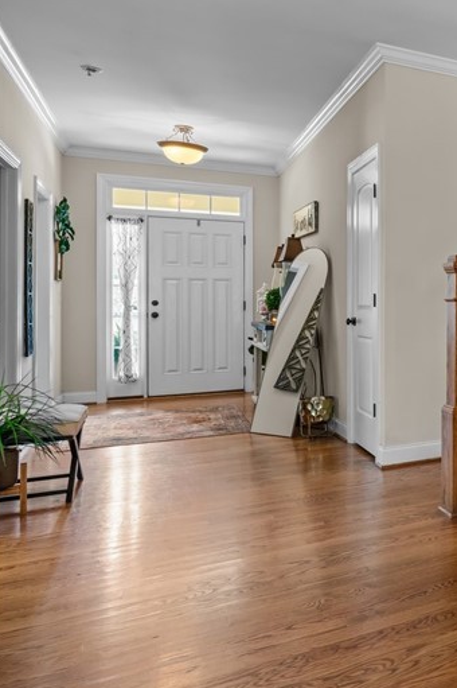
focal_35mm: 34
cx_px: 678
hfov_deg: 27.5
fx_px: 648
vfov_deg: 55.7
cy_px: 300
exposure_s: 1/4
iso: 400
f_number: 8
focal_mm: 16
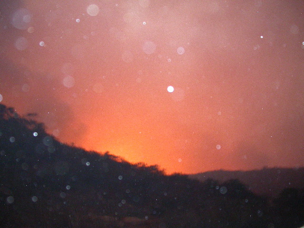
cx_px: 152
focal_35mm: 38
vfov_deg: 37.7
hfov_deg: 49.0
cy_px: 114
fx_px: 334
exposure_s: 1/1.5
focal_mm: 7.85
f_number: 2.6
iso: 400
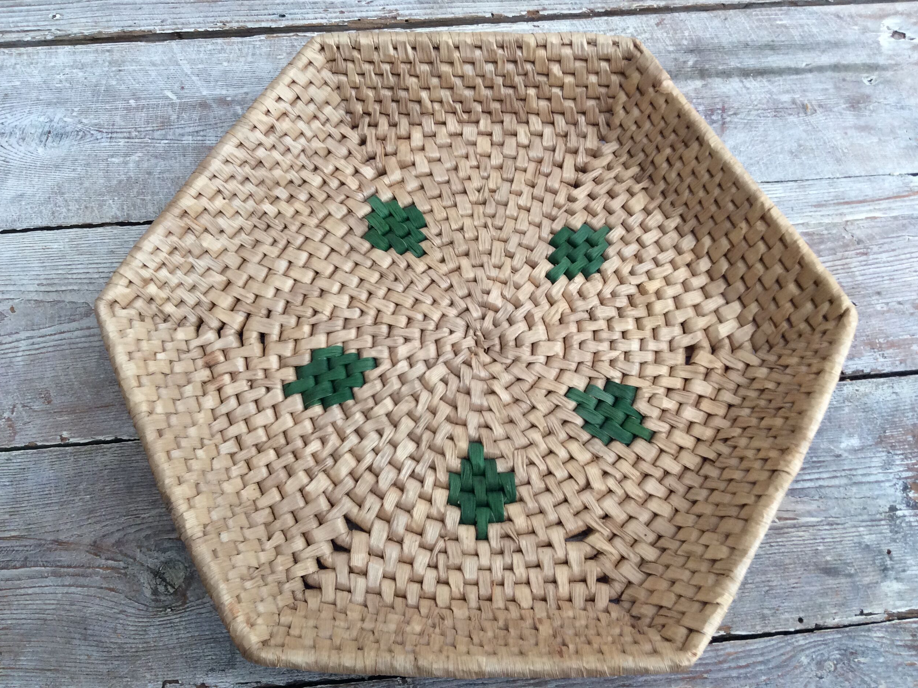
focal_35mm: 33
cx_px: 471
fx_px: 875
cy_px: 335
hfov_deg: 55.3
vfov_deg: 42.9
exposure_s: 1/25
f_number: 2.4
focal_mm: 3.3
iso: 64
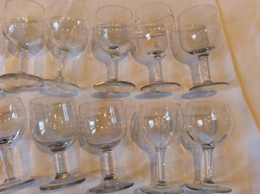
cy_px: 97
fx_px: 240
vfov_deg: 44.1
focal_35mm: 32
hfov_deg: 56.9
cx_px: 130
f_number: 2.4
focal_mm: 3.3
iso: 80
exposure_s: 1/25
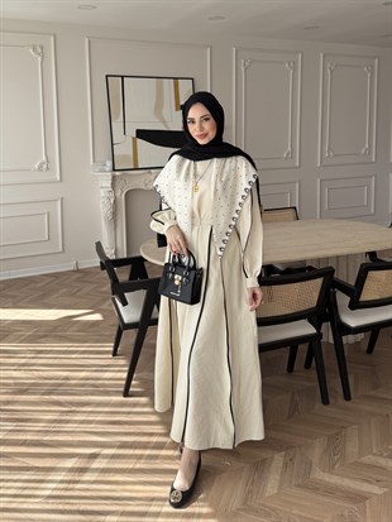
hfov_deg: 56.8
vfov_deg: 71.6
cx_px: 196
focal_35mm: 24
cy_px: 261
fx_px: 362
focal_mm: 6.76
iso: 80
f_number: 1.78
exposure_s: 1/683
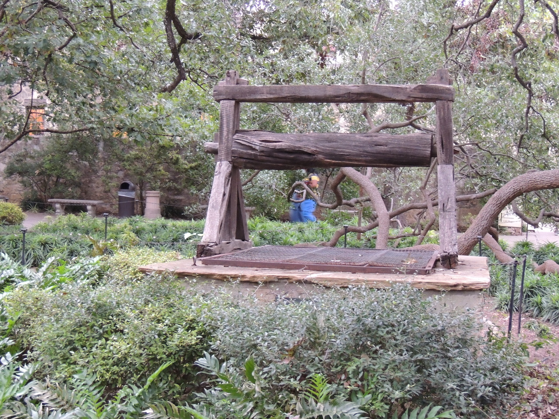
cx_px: 280
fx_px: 888
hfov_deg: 34.9
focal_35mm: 55
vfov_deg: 26.6
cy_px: 210
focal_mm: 9.8
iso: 800
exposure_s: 1/13
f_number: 3.7
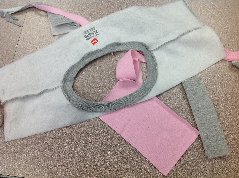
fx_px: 241
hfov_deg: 52.7
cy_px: 89
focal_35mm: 35
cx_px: 120
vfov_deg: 40.6
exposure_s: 1/40
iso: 80
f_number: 2.4
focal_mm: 4.28
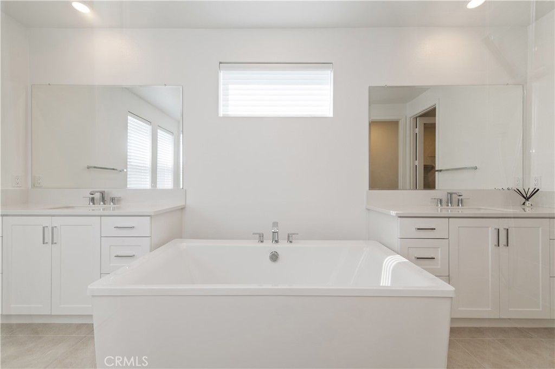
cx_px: 278
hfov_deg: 104.3
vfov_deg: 81.1
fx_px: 216
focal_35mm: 14
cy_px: 184
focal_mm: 14
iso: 200
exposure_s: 1/100
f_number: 5
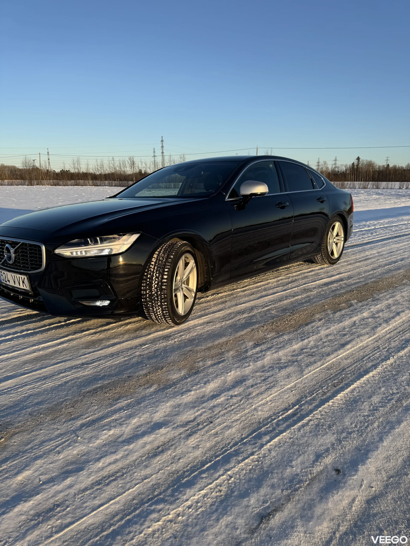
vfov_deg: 71.6
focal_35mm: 24
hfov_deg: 56.8
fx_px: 379
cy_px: 273
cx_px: 205
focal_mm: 6.76
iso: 80
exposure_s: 1/2415
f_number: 1.78
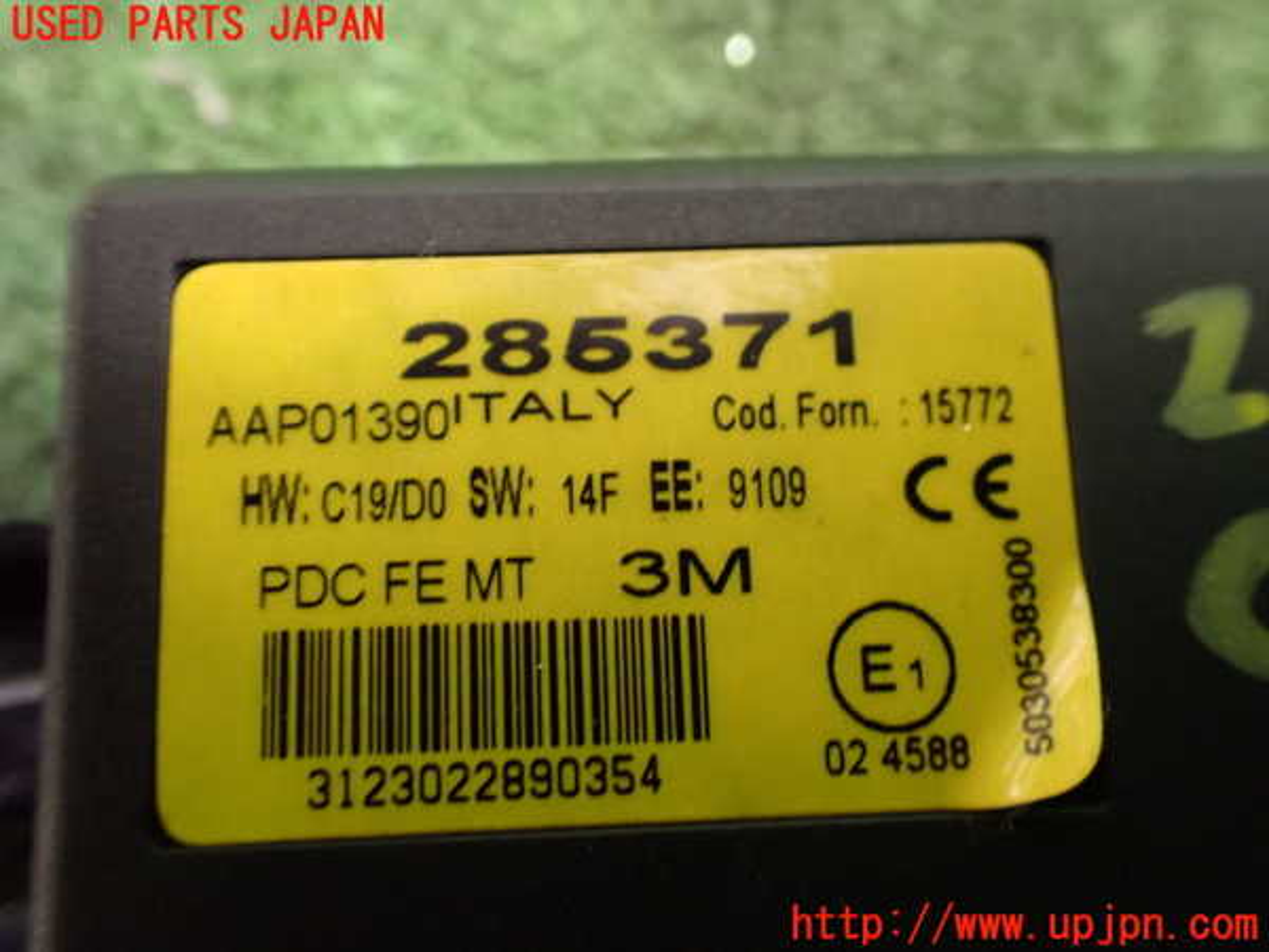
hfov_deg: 60.0
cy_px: 476
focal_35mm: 30
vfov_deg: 46.8
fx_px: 1100
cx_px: 634
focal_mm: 5.4
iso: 1250
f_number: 2.3
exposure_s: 1/30
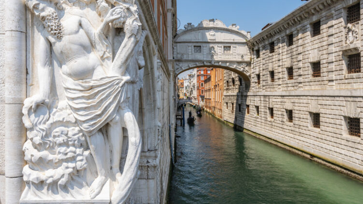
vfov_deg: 36.6
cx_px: 182
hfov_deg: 61.0
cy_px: 87
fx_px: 308
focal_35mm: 32
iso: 160
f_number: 8
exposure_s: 1/640
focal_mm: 20
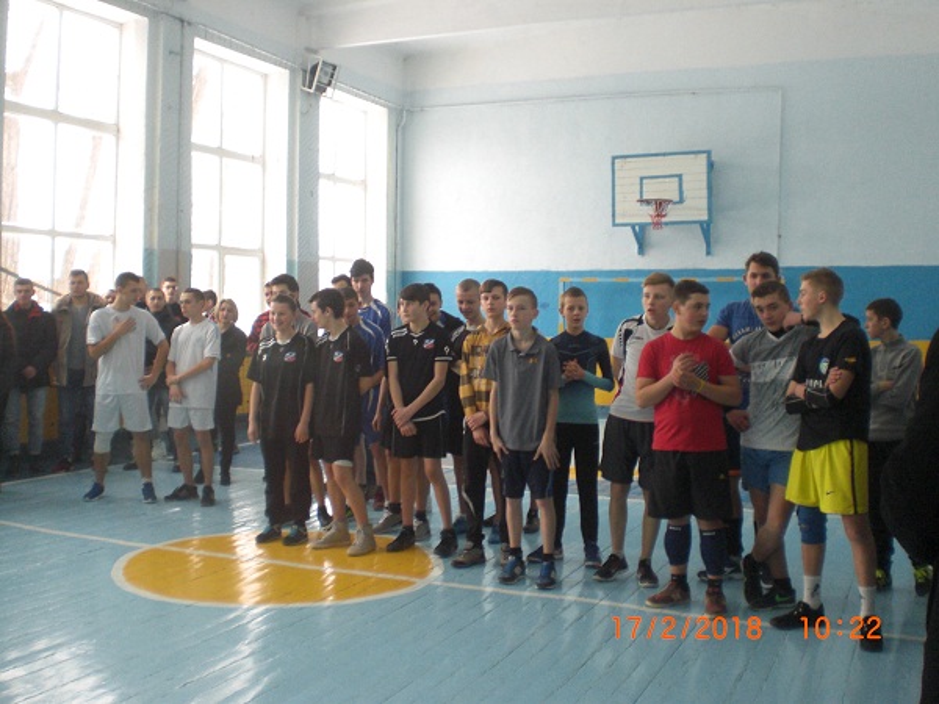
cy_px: 352
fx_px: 1031
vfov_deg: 37.7
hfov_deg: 49.0
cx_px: 470
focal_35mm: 38
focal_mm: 6.3
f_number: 3.1
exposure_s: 1/60
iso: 200
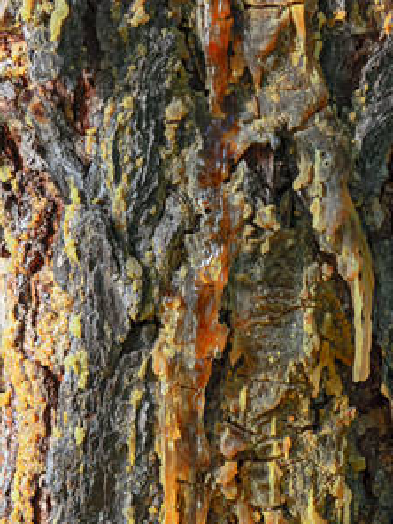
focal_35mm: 121
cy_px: 184
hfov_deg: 12.3
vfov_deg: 16.3
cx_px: 205
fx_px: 1828
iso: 100
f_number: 13
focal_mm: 55
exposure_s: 1/25
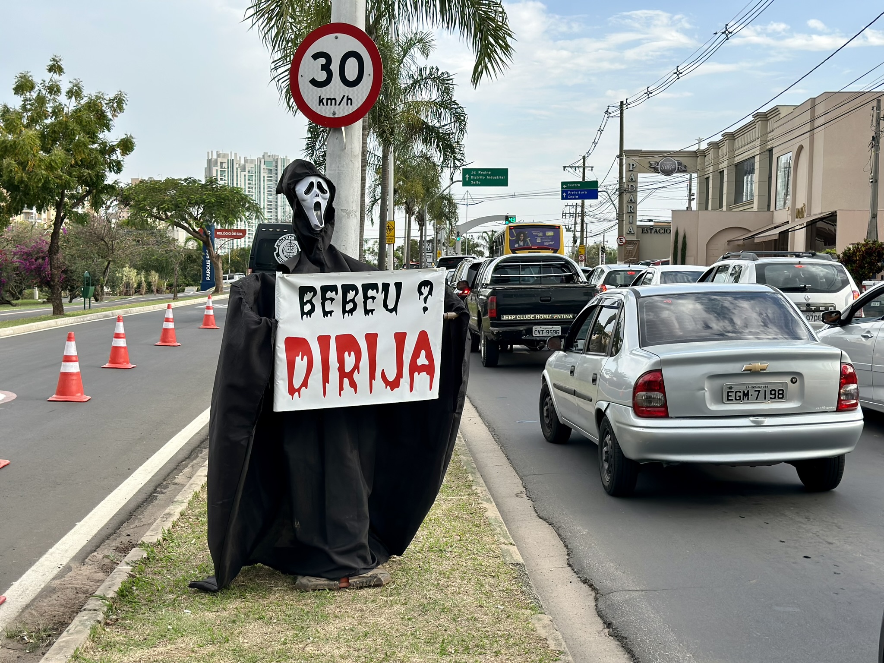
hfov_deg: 39.7
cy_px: 332
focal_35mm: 48
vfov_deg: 30.3
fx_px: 1226
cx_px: 442
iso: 100
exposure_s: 1/1848
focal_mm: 6.86
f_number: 1.78
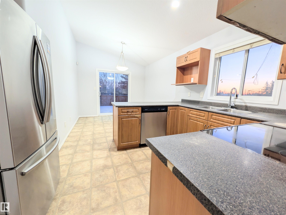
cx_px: 143
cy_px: 108
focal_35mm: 12
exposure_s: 1/24
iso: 53
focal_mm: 2.02
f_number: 1.7
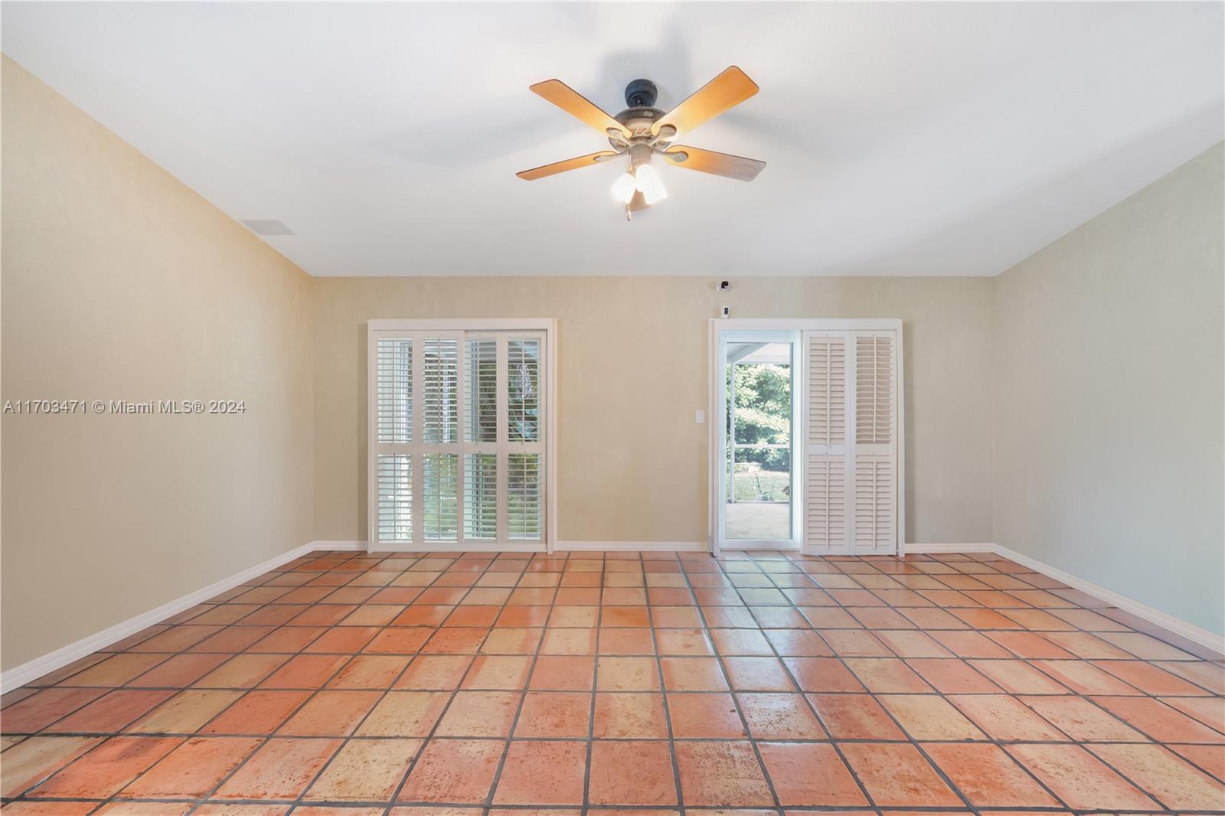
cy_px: 408
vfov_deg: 85.4
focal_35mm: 13
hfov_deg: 108.3
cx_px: 612
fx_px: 442
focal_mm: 13
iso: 160
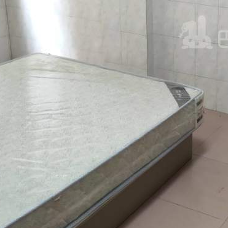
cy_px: 33
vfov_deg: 27.4
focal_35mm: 61
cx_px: 227
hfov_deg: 26.7
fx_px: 455
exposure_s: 1/99
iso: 383
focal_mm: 6.72
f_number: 1.69
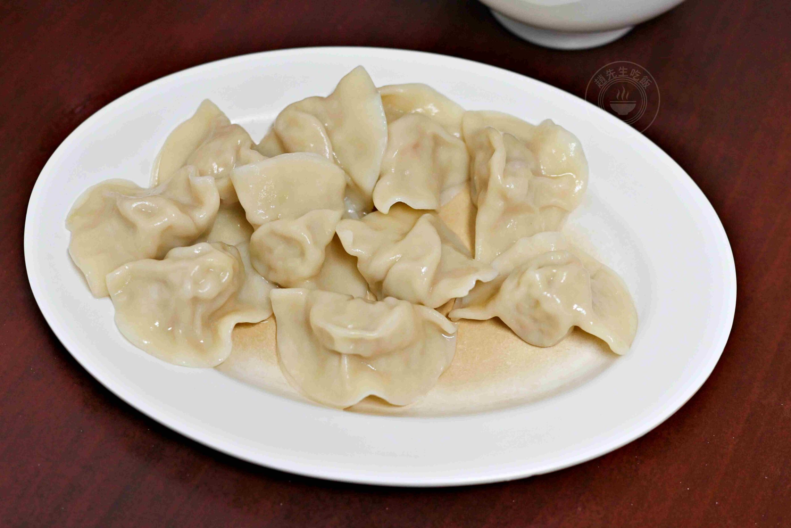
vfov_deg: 18.2
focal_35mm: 75
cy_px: 264
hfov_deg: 27.0
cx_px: 396
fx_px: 1648
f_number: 3.2
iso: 900
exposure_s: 1/200
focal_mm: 50
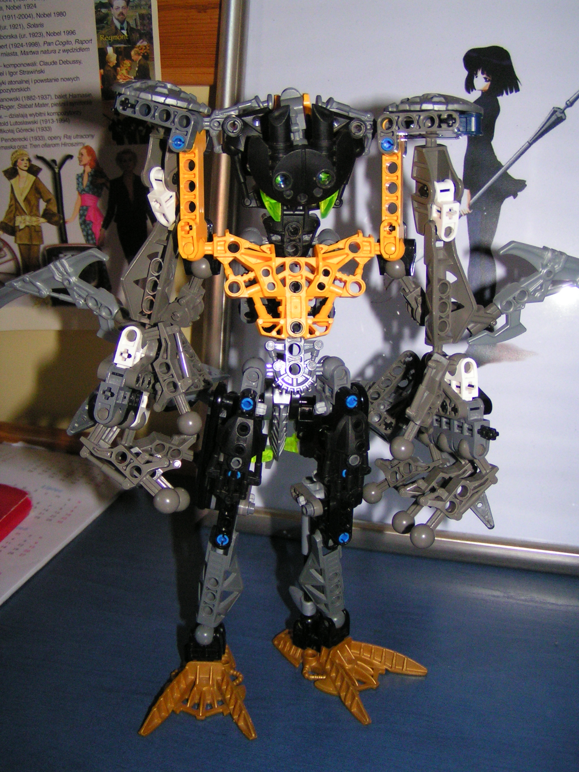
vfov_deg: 49.0
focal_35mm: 38
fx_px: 847
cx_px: 290
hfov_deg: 37.7
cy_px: 386
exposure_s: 1/40
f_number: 2.8
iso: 200
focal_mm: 5.8
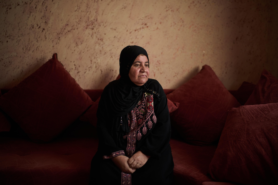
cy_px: 92
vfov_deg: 37.8
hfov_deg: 54.4
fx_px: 270
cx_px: 139
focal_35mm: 35
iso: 800
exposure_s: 1/2000
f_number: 1.4
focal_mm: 35
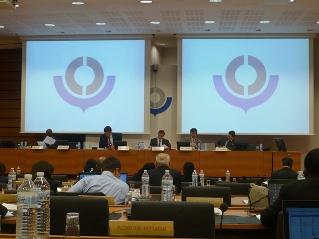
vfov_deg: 24.4
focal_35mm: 60
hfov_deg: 32.2
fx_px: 553
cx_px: 160
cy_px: 120
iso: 100
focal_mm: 6.6
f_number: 3
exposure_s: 1/40
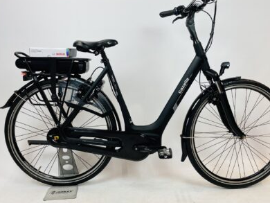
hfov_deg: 59.8
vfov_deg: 46.7
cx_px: 149
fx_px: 234
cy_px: 87
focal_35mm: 30
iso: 80
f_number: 1.8
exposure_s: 1/100
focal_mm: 4.25
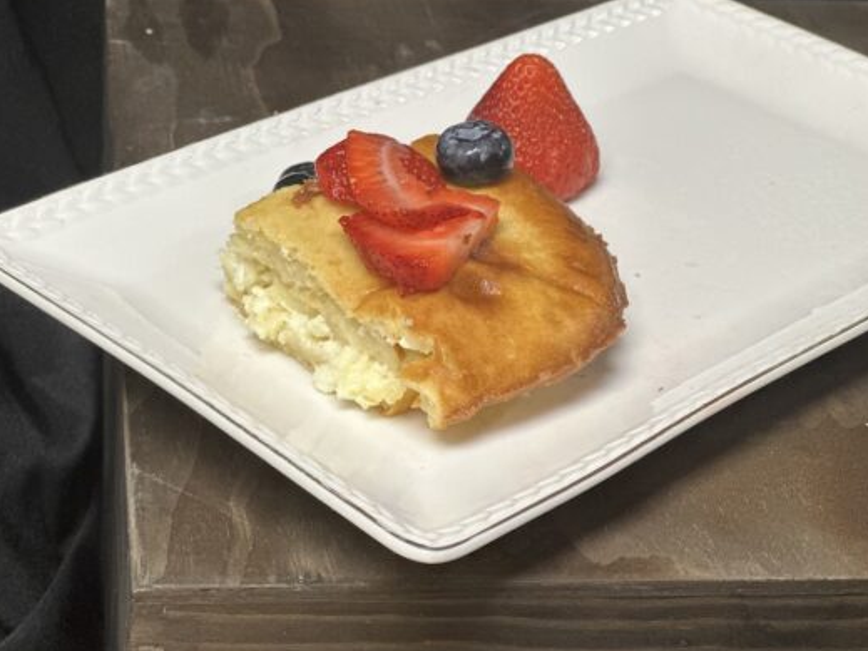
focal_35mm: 89
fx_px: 2231
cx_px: 386
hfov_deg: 22.0
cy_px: 310
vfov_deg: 16.6
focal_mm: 9
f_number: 2.8
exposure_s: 1/60
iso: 160
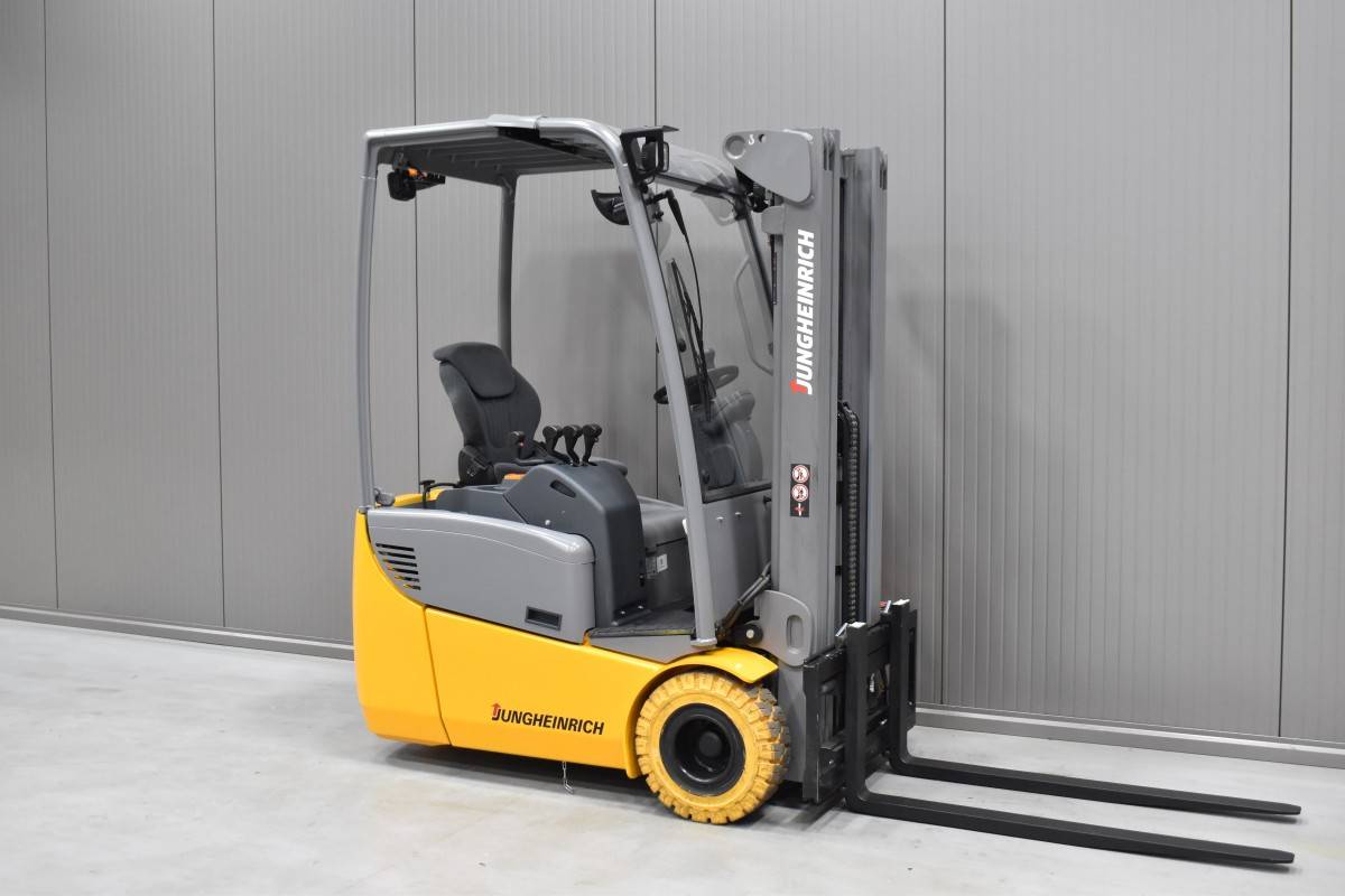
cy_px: 448
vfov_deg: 35.5
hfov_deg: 51.3
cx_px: 672
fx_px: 1401
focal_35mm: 38
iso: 1600
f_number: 5
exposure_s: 1/40
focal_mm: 25
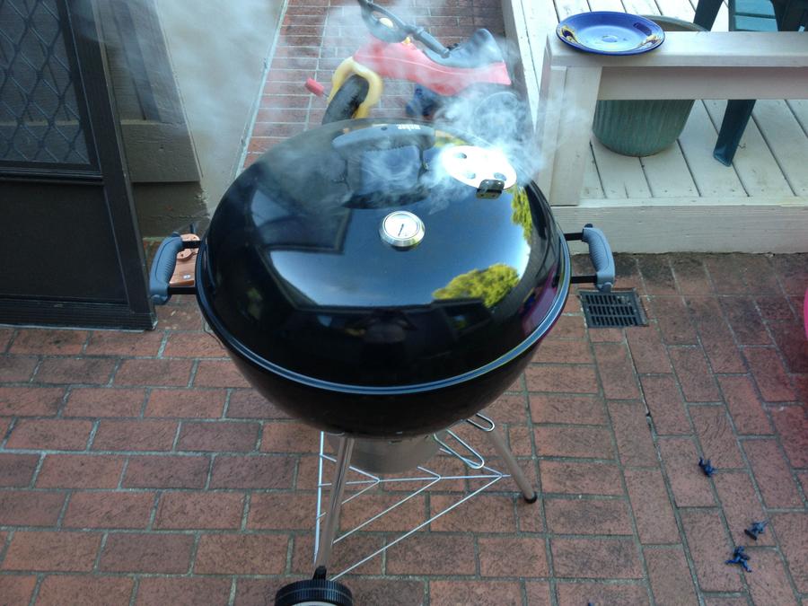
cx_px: 404
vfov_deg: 40.7
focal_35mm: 35
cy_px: 303
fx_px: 817
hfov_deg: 52.6
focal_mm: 4.28
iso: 64
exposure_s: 1/30
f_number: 2.4
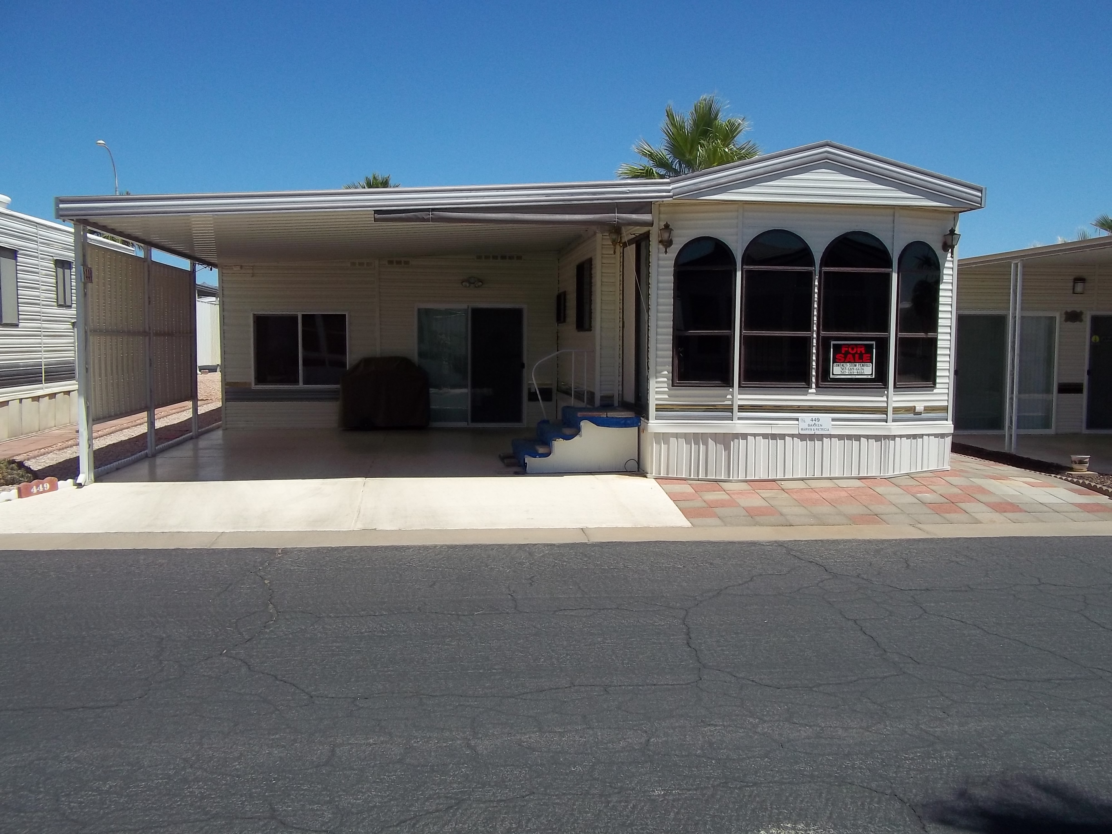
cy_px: 417
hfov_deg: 56.8
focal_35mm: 32
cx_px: 556
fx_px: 1028
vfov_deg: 44.2
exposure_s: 1/640
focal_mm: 5.7
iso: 80
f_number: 5.5
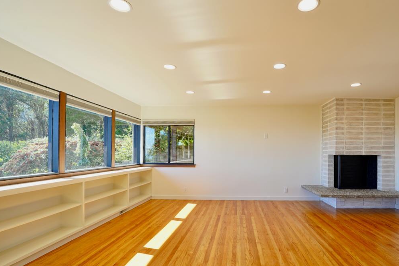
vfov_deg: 67.1
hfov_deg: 89.1
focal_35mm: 18
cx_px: 235
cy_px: 152
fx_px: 199
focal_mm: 14
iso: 640
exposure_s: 1/80
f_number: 9
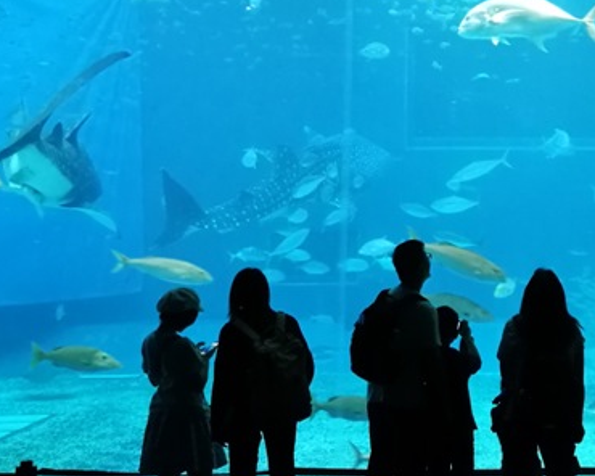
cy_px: 85
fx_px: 1004
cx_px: 494
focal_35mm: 57
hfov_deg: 32.0
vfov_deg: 26.1
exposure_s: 1/20
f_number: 2.2
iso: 500
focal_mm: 4.5
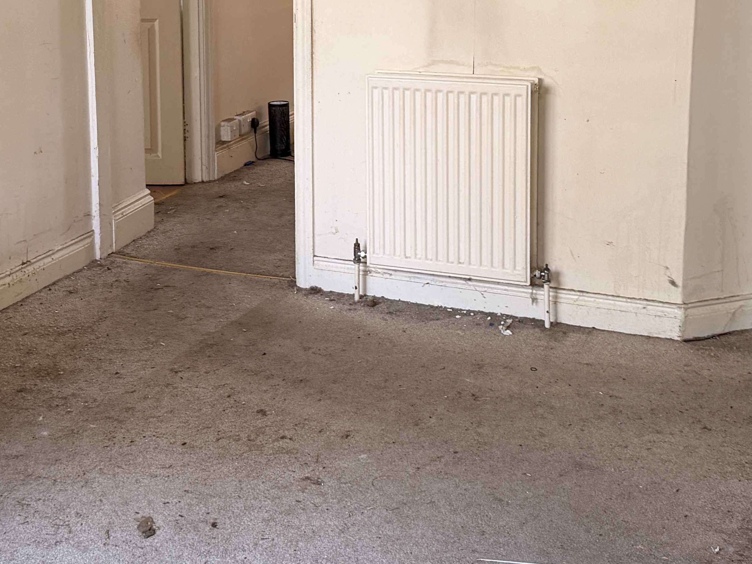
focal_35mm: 57
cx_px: 292
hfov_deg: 33.6
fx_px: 1238
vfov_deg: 25.0
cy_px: 70
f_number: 1.78
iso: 200
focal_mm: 6.76
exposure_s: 1/62
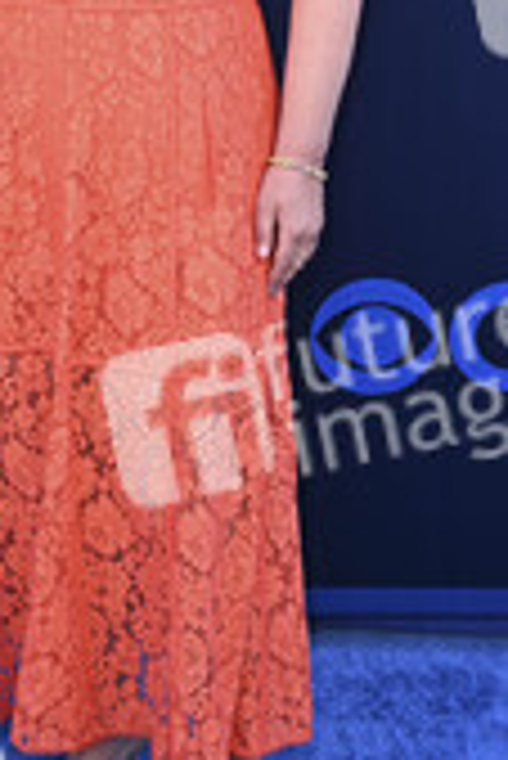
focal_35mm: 85
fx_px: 1795
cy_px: 175
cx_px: -76
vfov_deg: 23.6
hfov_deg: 15.6
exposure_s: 1/200
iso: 500
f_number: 5.6
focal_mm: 36
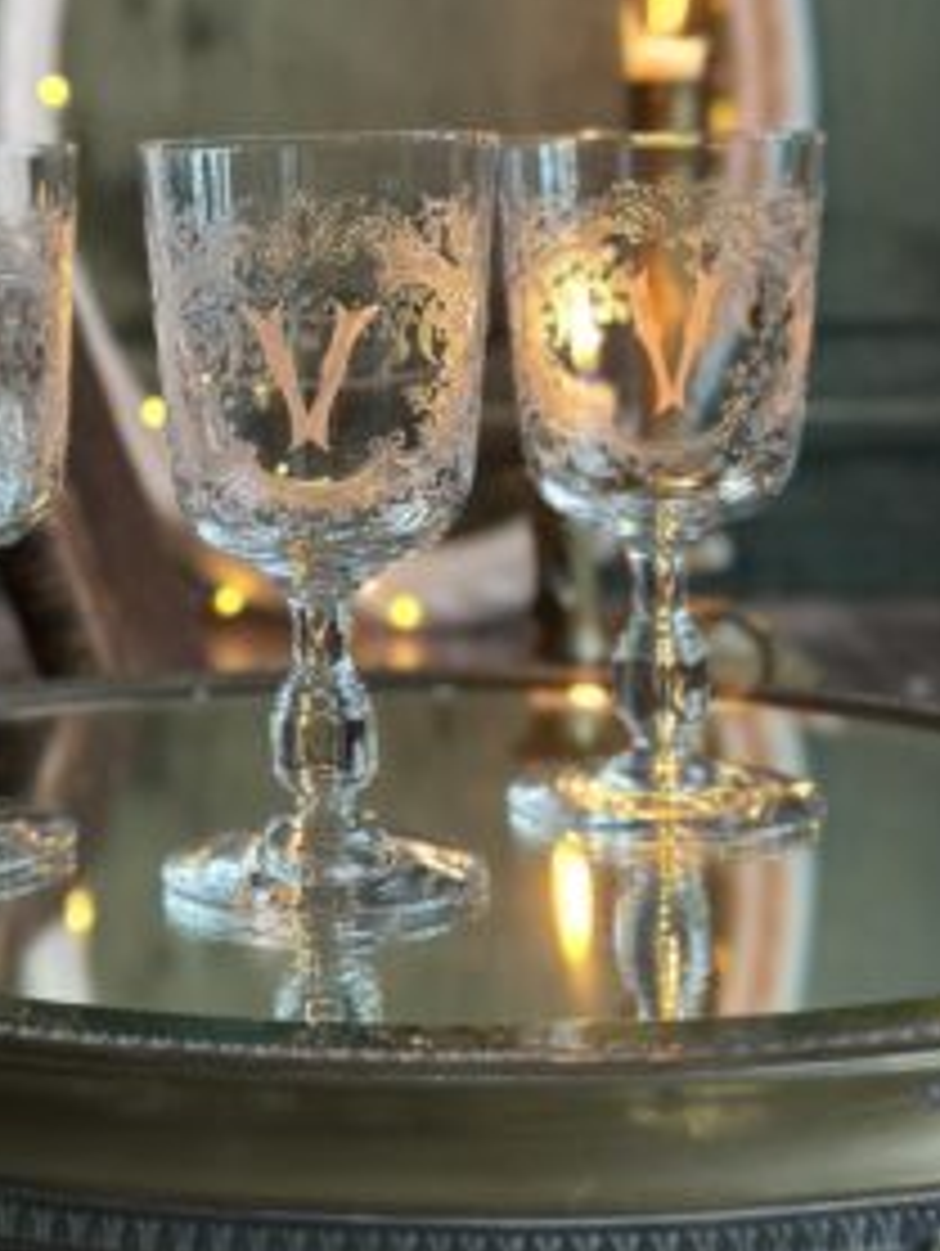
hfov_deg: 21.2
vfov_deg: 28.0
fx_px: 2494
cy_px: 432
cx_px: 279
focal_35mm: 69
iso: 400
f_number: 1.78
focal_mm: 6.86
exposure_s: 1/60
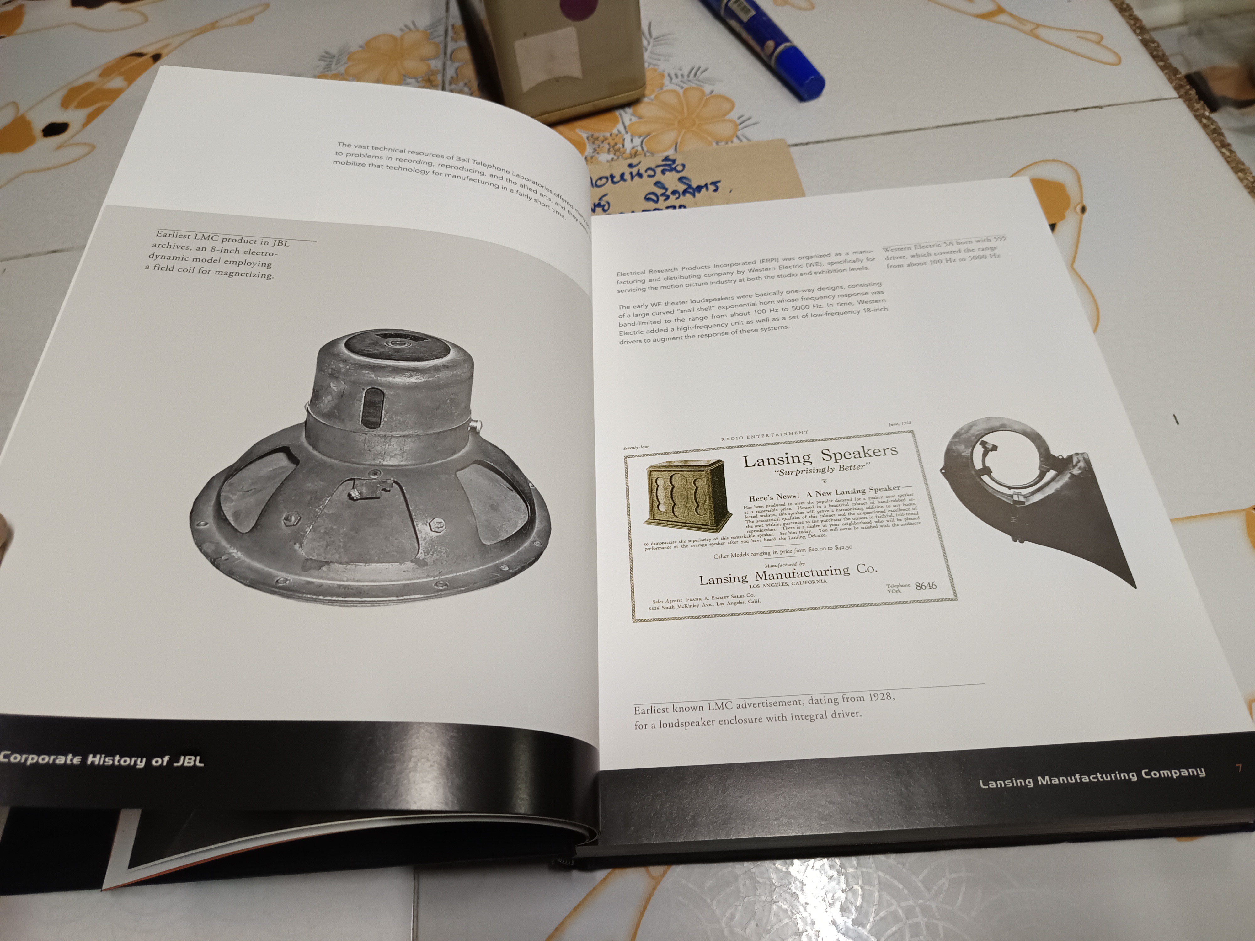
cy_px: 470
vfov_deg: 56.8
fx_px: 870
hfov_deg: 71.6
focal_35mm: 24
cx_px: 628
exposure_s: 1/50
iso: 1196
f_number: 1.7
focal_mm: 5.31
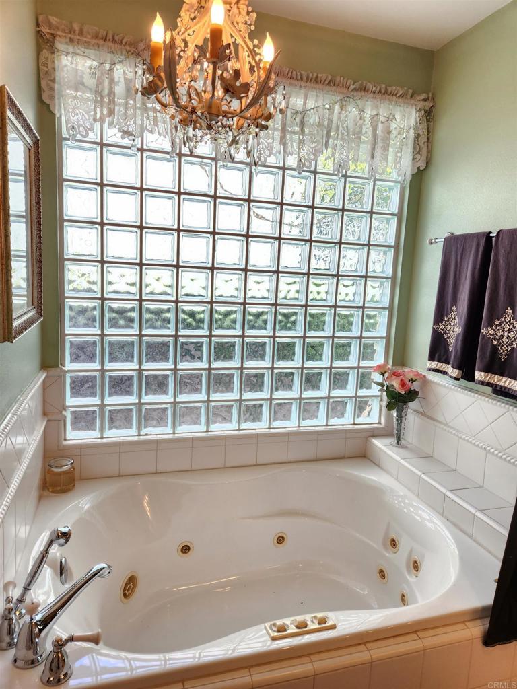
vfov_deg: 73.9
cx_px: 258
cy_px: 344
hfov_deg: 58.9
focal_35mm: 23
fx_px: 458
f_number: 1.8
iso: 125
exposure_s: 1/120
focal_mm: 5.4
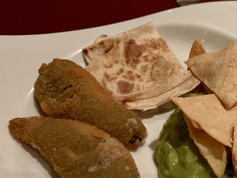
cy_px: 122
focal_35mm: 40
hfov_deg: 45.6
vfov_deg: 35.5
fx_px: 274
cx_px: 170
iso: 800
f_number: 1.8
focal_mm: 4.25
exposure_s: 1/24
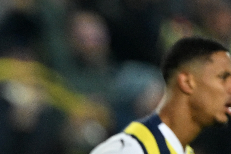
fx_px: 15332
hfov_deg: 0.9
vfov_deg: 0.6
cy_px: 358
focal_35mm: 2389
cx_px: -255
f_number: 2.8
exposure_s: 1/1250
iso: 2000
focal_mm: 400
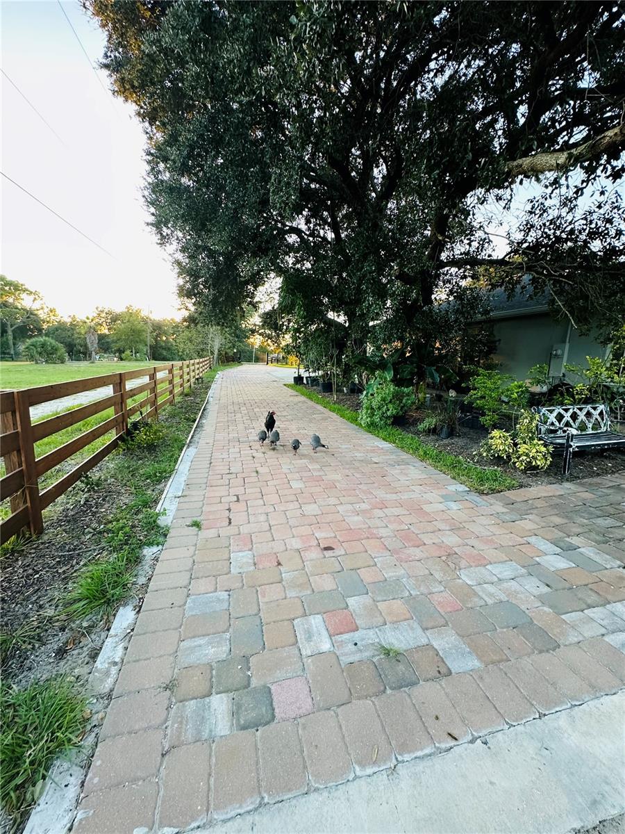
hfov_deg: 85.7
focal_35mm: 14
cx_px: 312
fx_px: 337
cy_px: 417
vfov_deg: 102.1
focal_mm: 2.22
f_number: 2.2
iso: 125
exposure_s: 1/99
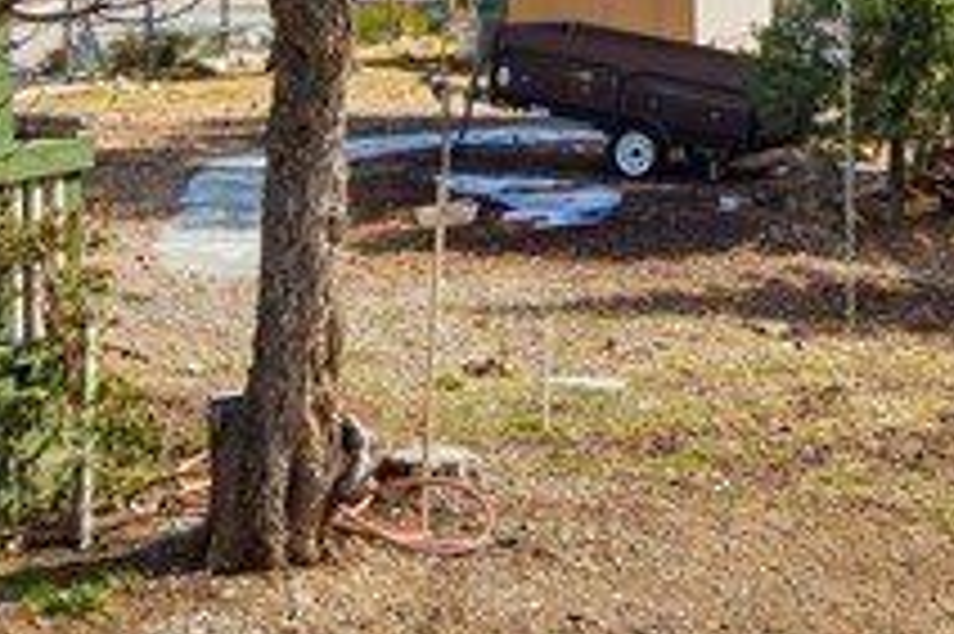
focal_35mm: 82
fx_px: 2171
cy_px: -196
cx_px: 839
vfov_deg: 15.8
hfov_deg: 24.2
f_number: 8
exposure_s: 1/2000
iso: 500
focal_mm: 16
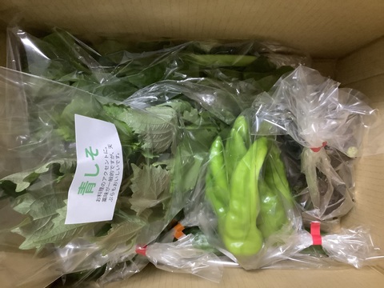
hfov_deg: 58.4
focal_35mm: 31
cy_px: 144
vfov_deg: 45.4
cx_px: 192
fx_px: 344
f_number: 2.4
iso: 400
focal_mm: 3.3
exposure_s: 1/40
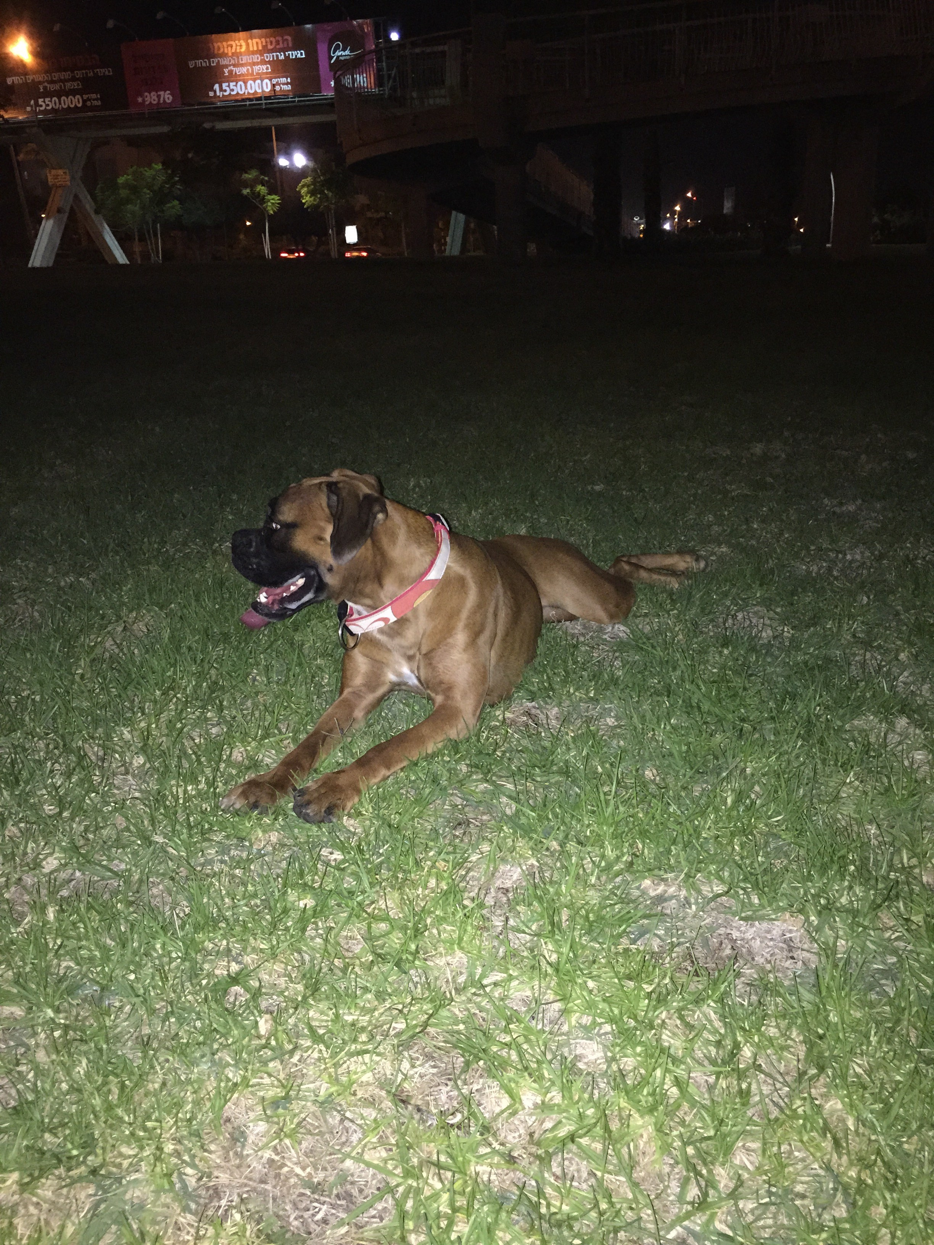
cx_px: 467
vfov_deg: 61.7
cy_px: 622
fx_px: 1043
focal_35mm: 29
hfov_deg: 48.2
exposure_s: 1/16
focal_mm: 4.15
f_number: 2.2
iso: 400
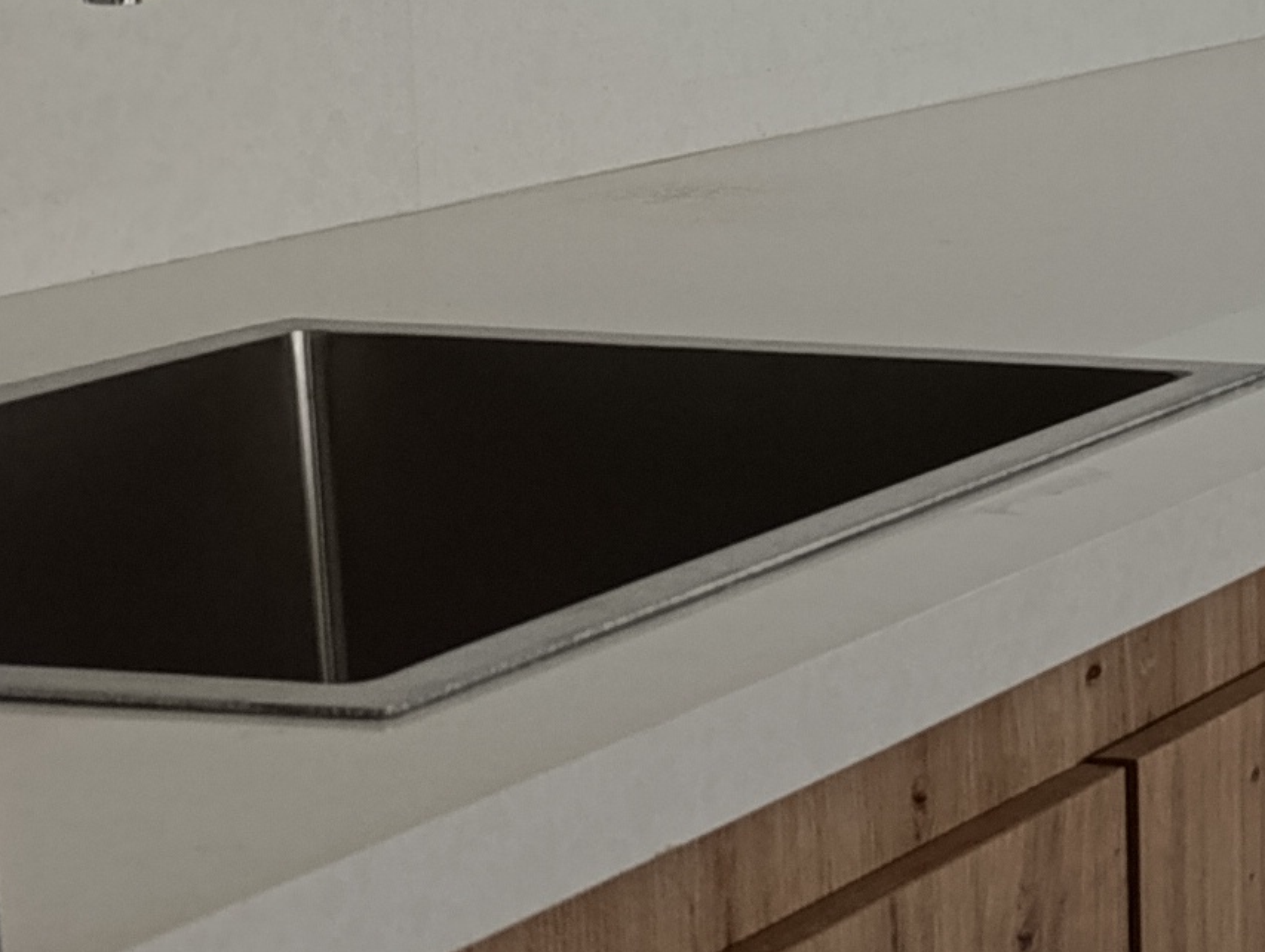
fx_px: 4025
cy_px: 267
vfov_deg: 13.5
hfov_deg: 13.7
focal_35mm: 110
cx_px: 2877
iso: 100
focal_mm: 6.14
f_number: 1.6
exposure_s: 1/100
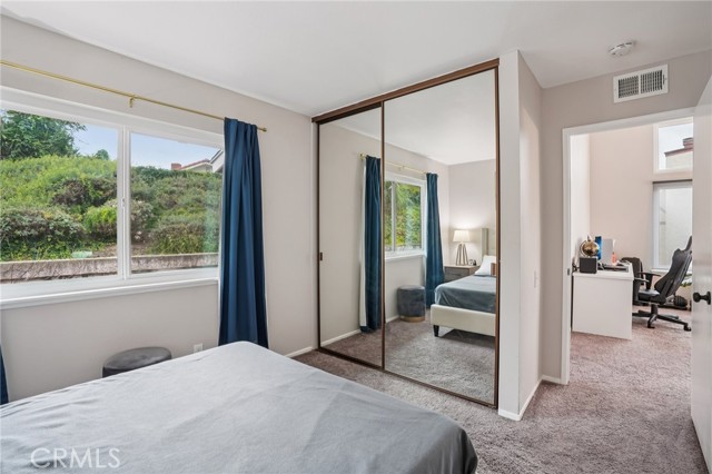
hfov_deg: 96.8
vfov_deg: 73.7
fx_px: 316
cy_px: 237
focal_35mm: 16
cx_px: 356
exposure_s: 1/5
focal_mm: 16
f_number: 8
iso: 400
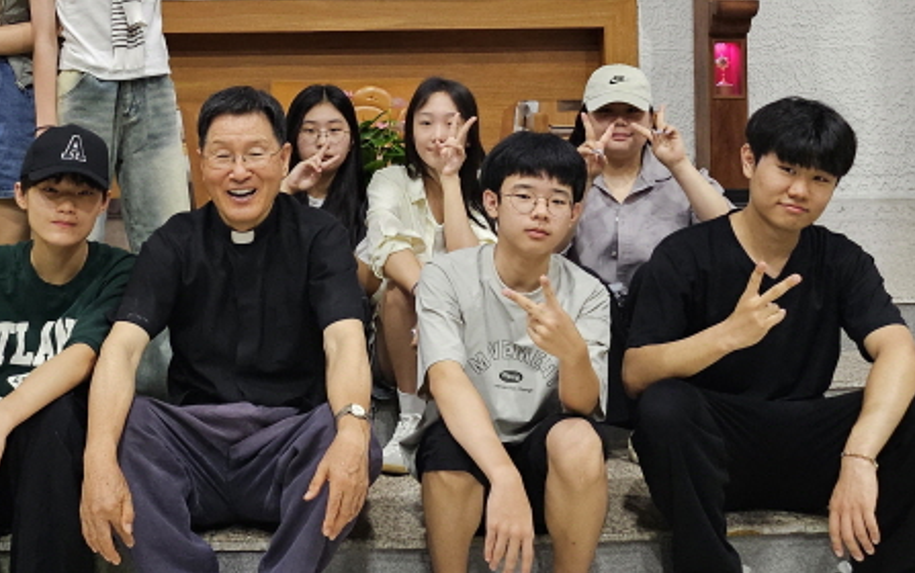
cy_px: 25
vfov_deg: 23.2
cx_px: 332
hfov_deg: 37.2
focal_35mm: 54
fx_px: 1347
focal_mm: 5
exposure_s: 1/120
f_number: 1.8
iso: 800
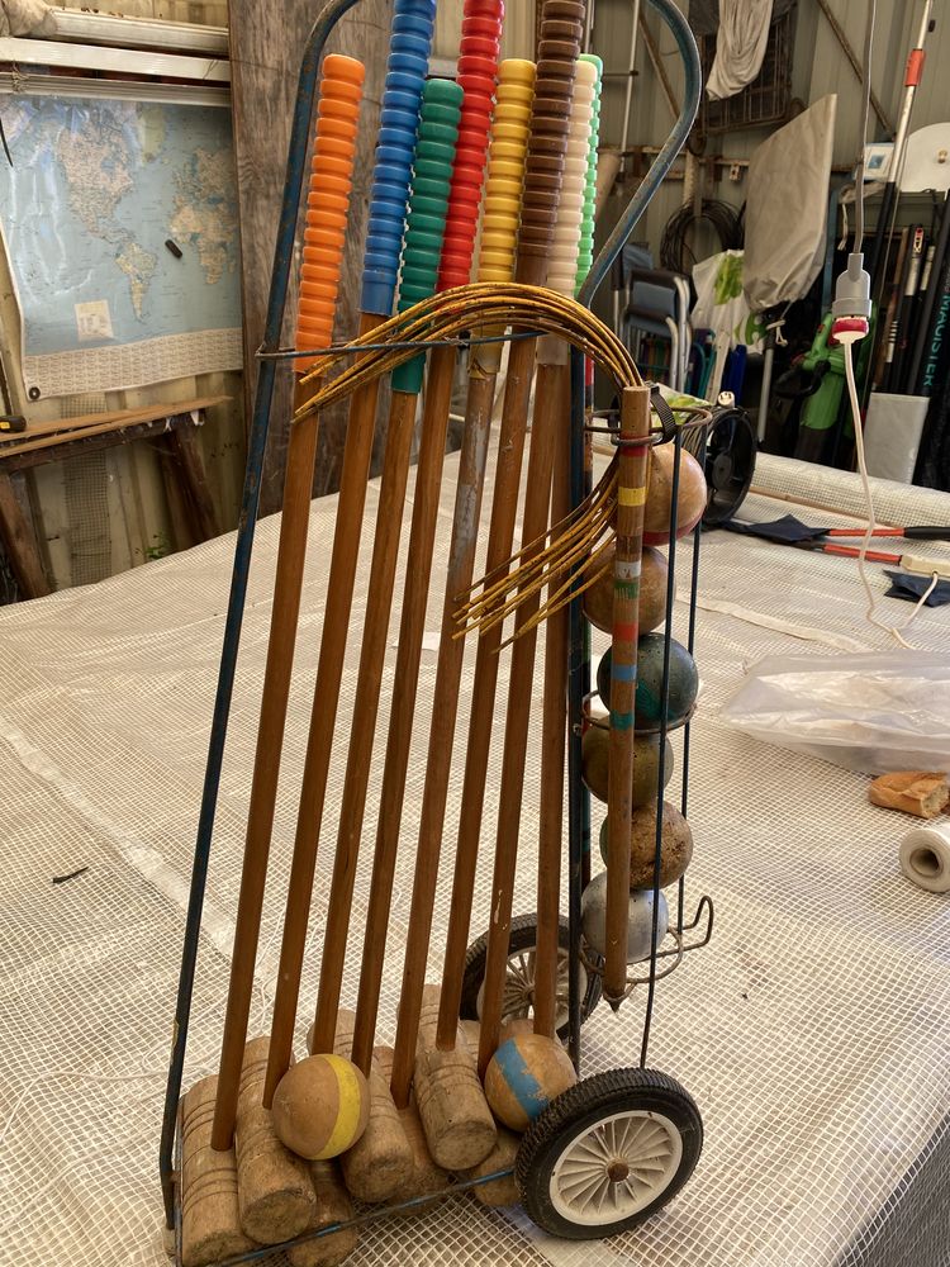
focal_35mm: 26
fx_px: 951
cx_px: 475
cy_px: 634
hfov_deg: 53.1
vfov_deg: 67.3
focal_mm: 4.25
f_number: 1.8
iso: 32
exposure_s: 1/130
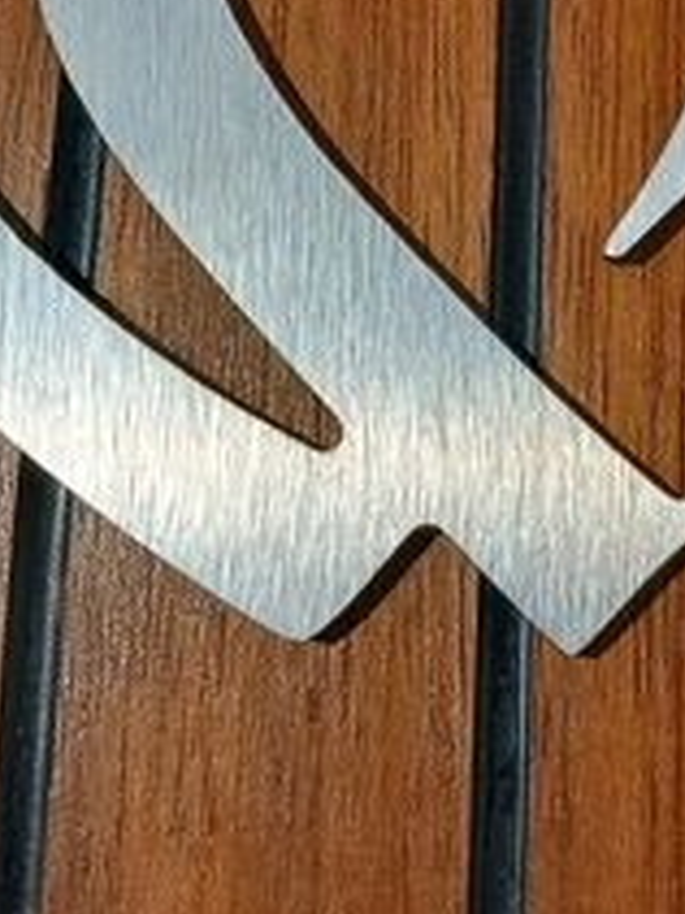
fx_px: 2166
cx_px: 499
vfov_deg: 22.8
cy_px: -35
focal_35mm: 82
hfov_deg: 17.9
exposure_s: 1/33
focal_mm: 4
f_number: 1.8
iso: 160
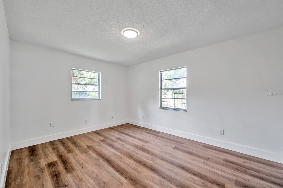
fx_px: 110
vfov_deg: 81.2
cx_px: 142
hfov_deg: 104.3
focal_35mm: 14
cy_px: 94
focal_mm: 14
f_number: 7.1
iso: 80
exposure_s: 1/6
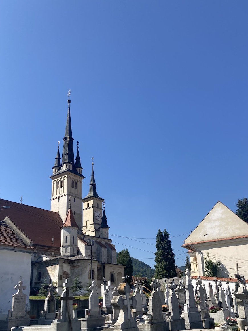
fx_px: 306
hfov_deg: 44.2
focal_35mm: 32
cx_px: 120
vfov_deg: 56.7
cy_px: 180
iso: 20
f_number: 1.8
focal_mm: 3.99
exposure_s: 1/1919
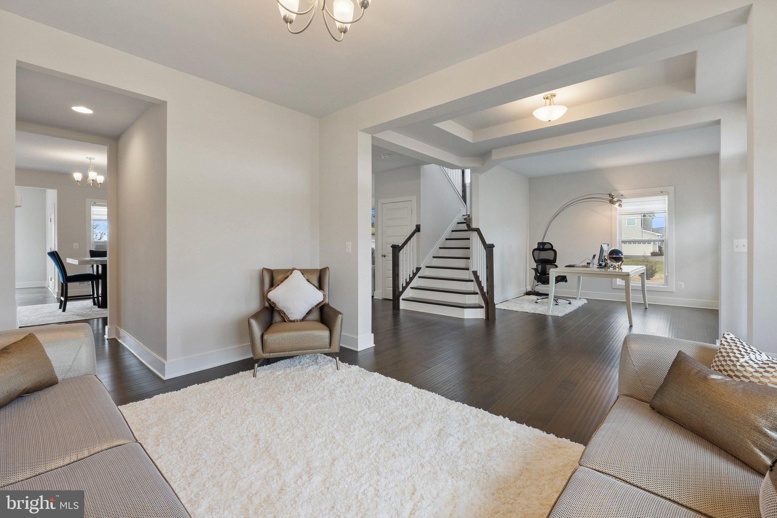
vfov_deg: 77.3
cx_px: 388
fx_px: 324
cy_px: 259
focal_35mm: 15
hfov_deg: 100.4
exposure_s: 1/13
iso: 800
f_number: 8
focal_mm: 10
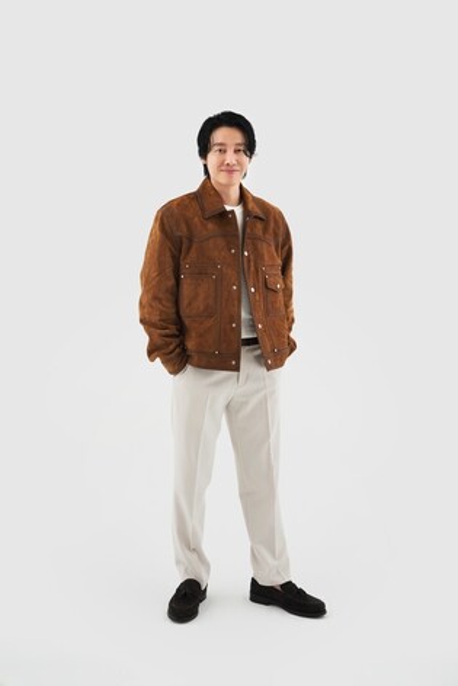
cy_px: 343
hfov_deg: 37.9
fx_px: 667
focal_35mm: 35
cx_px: 229
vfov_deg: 54.4
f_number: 8
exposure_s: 1/125
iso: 400
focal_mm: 35
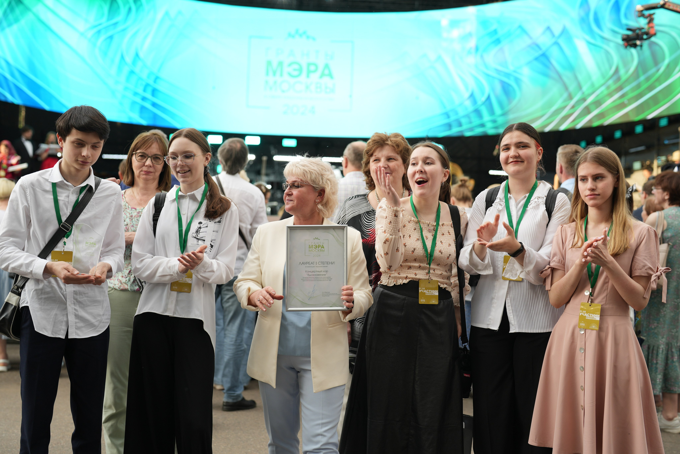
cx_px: 340
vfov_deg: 27.0
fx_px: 944
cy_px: 227
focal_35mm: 50
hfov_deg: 39.6
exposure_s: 1/320
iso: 160
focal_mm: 50
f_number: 2.5
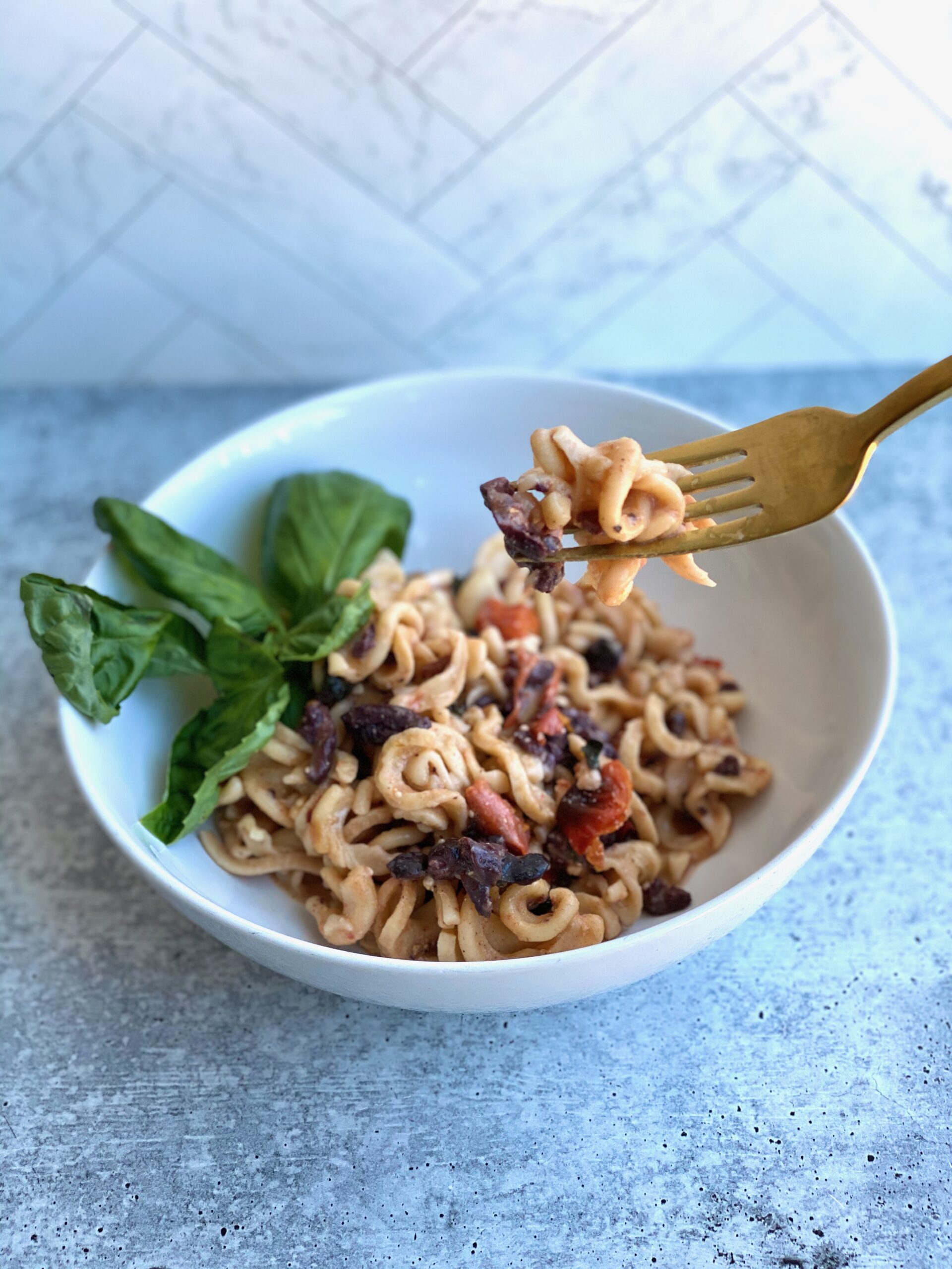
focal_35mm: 52
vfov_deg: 36.8
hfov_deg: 28.0
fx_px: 1907
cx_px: 476
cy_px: 634
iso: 50
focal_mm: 6
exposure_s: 1/122
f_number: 2
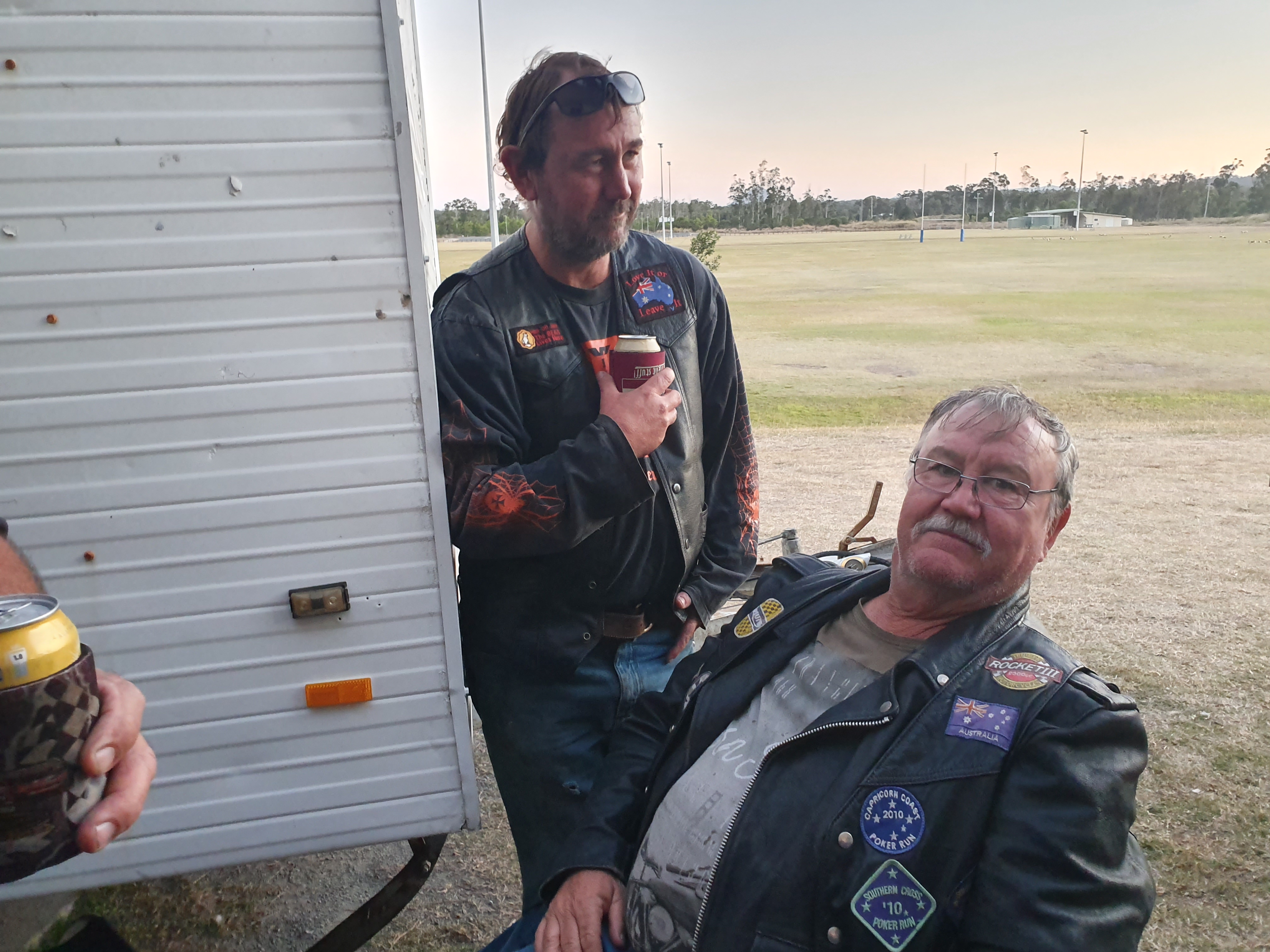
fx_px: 954
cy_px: 476
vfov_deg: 53.1
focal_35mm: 26
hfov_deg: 67.3
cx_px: 635
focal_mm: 4.32
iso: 400
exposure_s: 1/50
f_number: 2.4
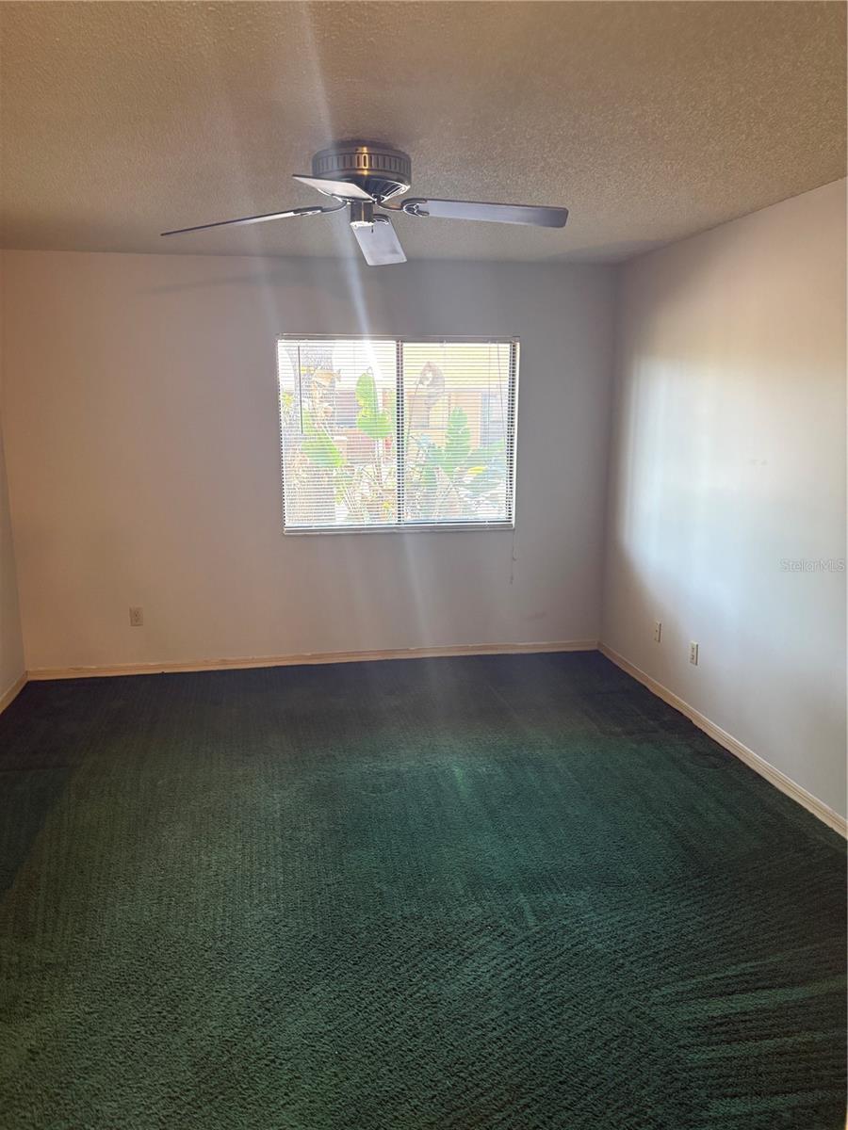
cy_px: 565
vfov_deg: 67.3
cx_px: 424
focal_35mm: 26
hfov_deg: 53.1
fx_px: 849
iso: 250
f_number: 1.6
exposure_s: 1/60
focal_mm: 5.96
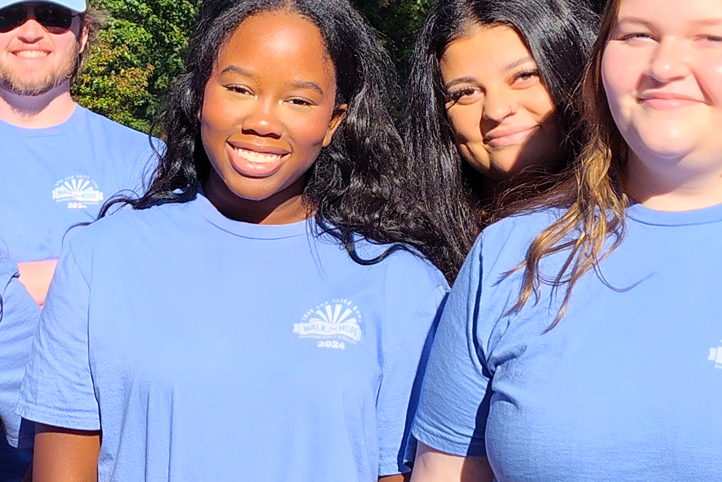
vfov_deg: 15.0
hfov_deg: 21.9
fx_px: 1825
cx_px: 72
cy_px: 177
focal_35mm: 91
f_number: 1.8
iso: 100
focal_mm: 5.56
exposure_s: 1/1320
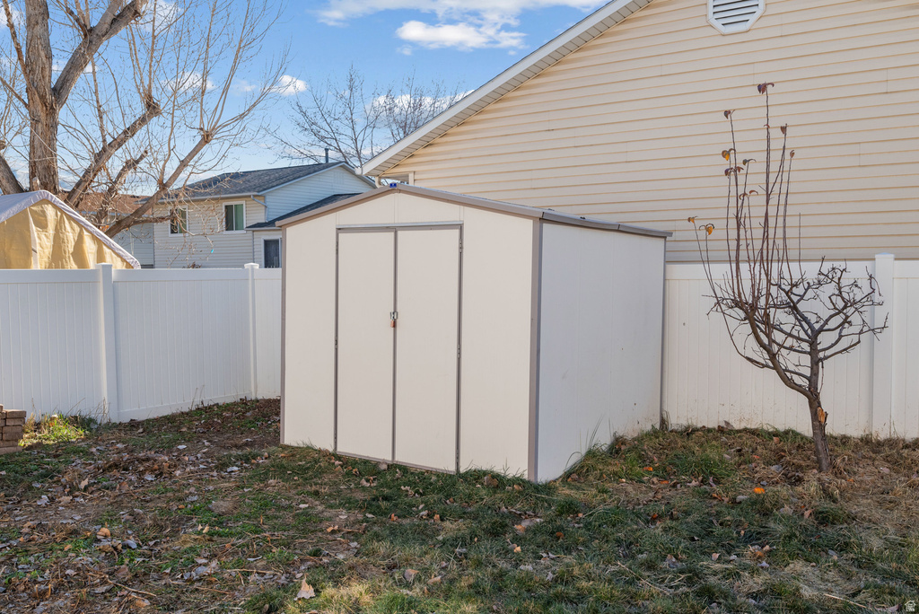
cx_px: 460
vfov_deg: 43.7
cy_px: 307
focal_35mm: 30
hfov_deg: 61.9
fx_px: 766
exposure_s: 1/125
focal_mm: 30
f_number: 8
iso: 800
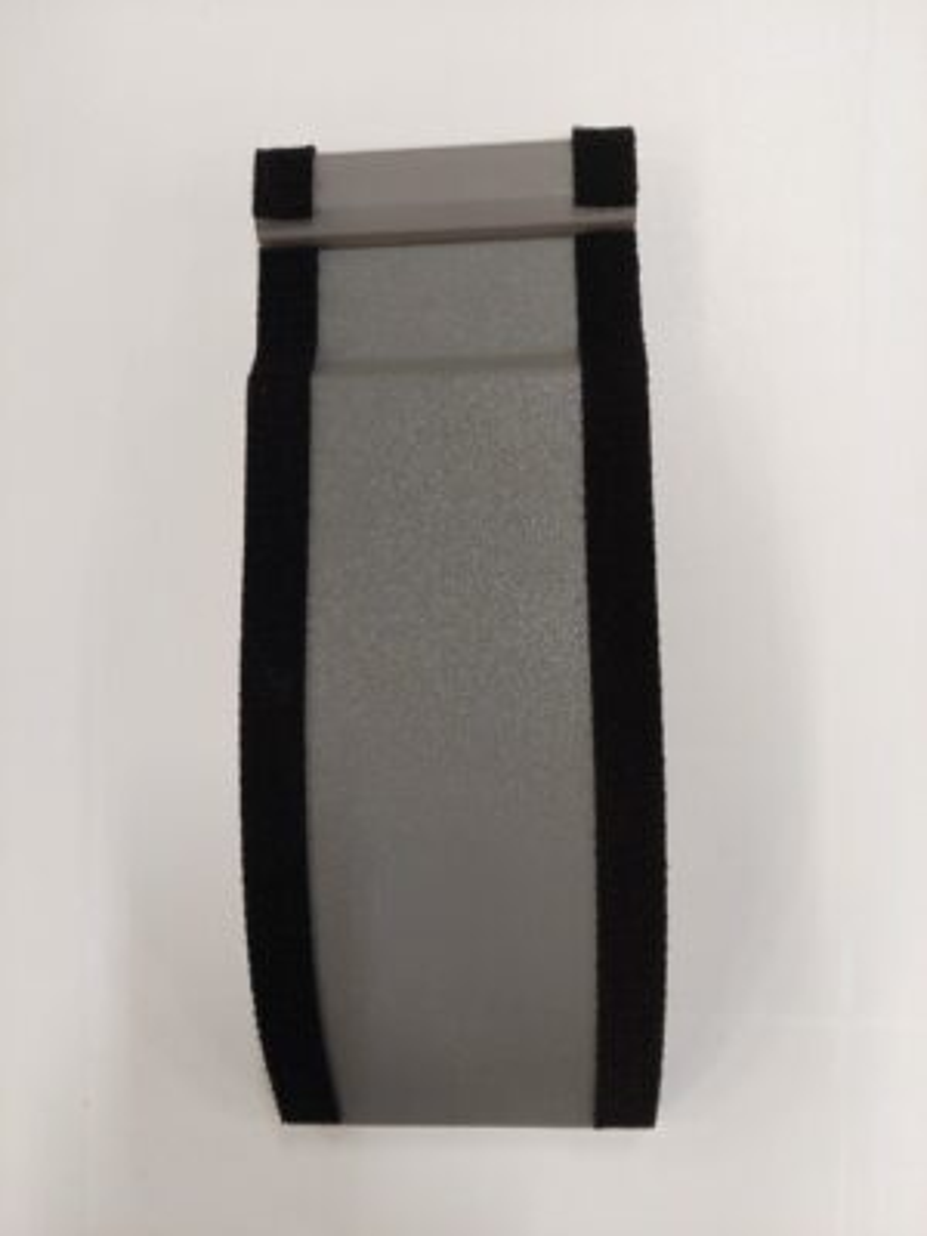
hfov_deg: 56.8
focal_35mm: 24
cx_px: 464
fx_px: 857
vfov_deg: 71.6
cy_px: 618
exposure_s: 1/60
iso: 200
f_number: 1.8
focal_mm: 5.23
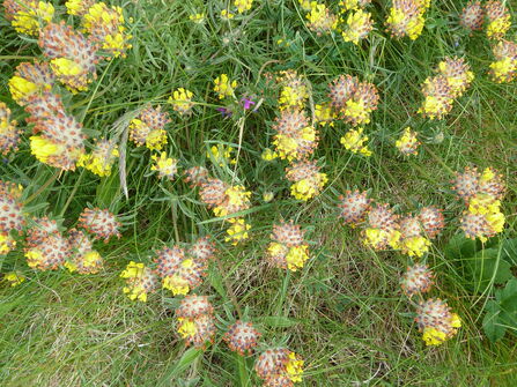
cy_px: 194
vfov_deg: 54.9
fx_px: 373
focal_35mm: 25
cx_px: 258
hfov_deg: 69.4
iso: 80
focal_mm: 4.1
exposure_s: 1/160
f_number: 3.3
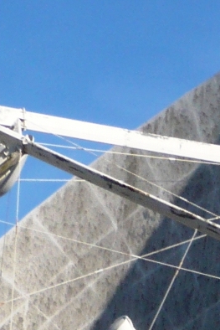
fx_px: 3810
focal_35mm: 416
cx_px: 129
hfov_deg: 3.3
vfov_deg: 4.9
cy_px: 618
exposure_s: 1/1000
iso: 100
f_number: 4.3
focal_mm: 13
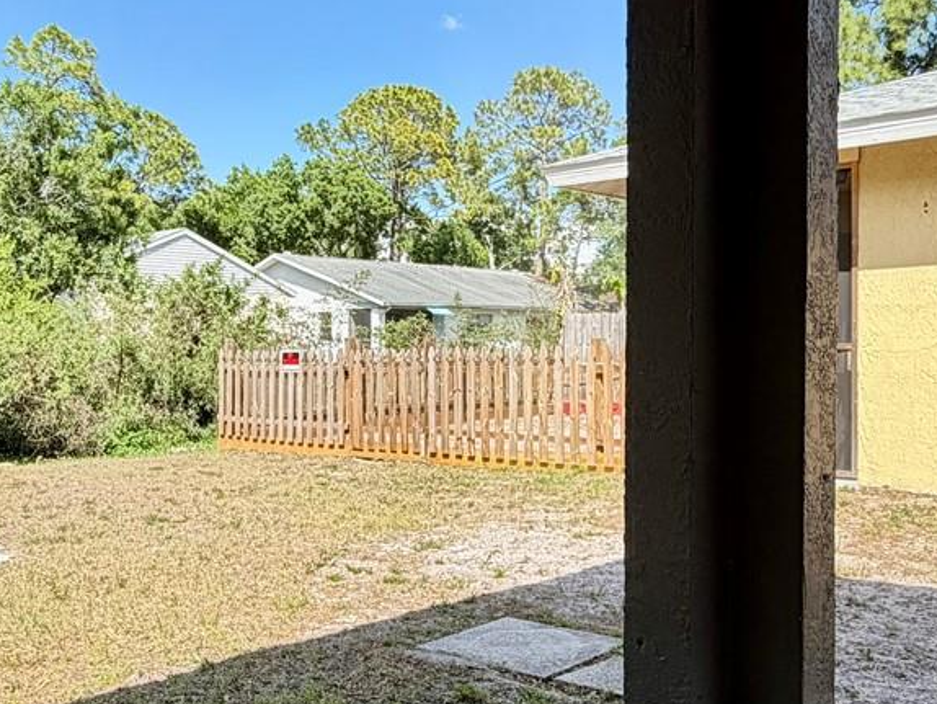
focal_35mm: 39
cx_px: 384
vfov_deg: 36.8
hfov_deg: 47.6
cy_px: 348
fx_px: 1056
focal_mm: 2.22
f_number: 2.2
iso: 50
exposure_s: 1/502
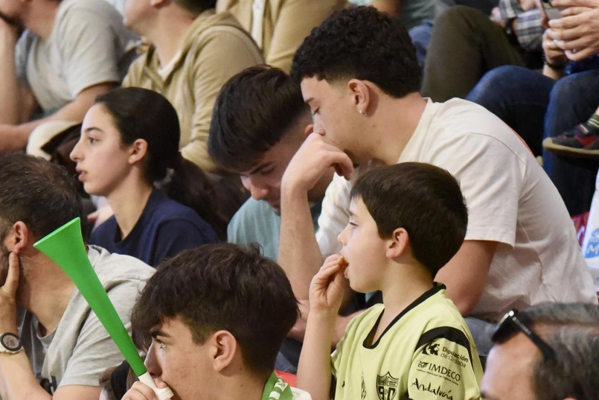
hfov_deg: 5.9
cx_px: 136
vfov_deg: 3.9
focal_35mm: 348
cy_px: 360
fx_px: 5791
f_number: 8
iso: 9000
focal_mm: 175
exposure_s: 1/250
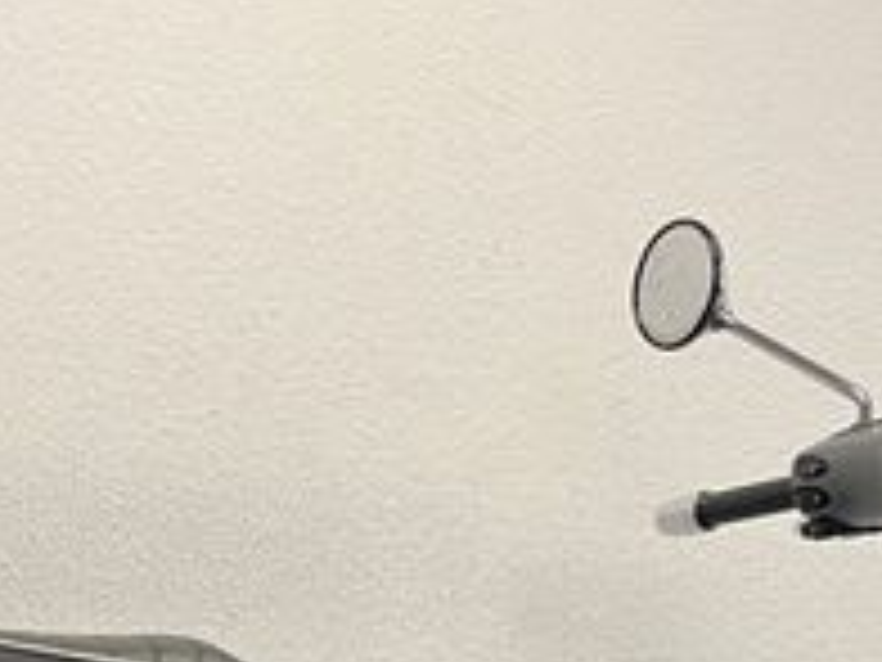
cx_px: 418
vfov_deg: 16.0
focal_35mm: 85
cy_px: 986
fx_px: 2166
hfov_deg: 23.0
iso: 80
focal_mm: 5.1
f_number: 1.6
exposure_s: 1/50
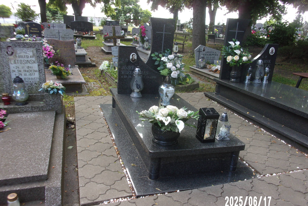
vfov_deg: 43.5
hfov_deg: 61.9
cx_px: 157
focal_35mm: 30
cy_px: 114
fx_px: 257
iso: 80
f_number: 3.9
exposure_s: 1/70
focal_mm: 5.1
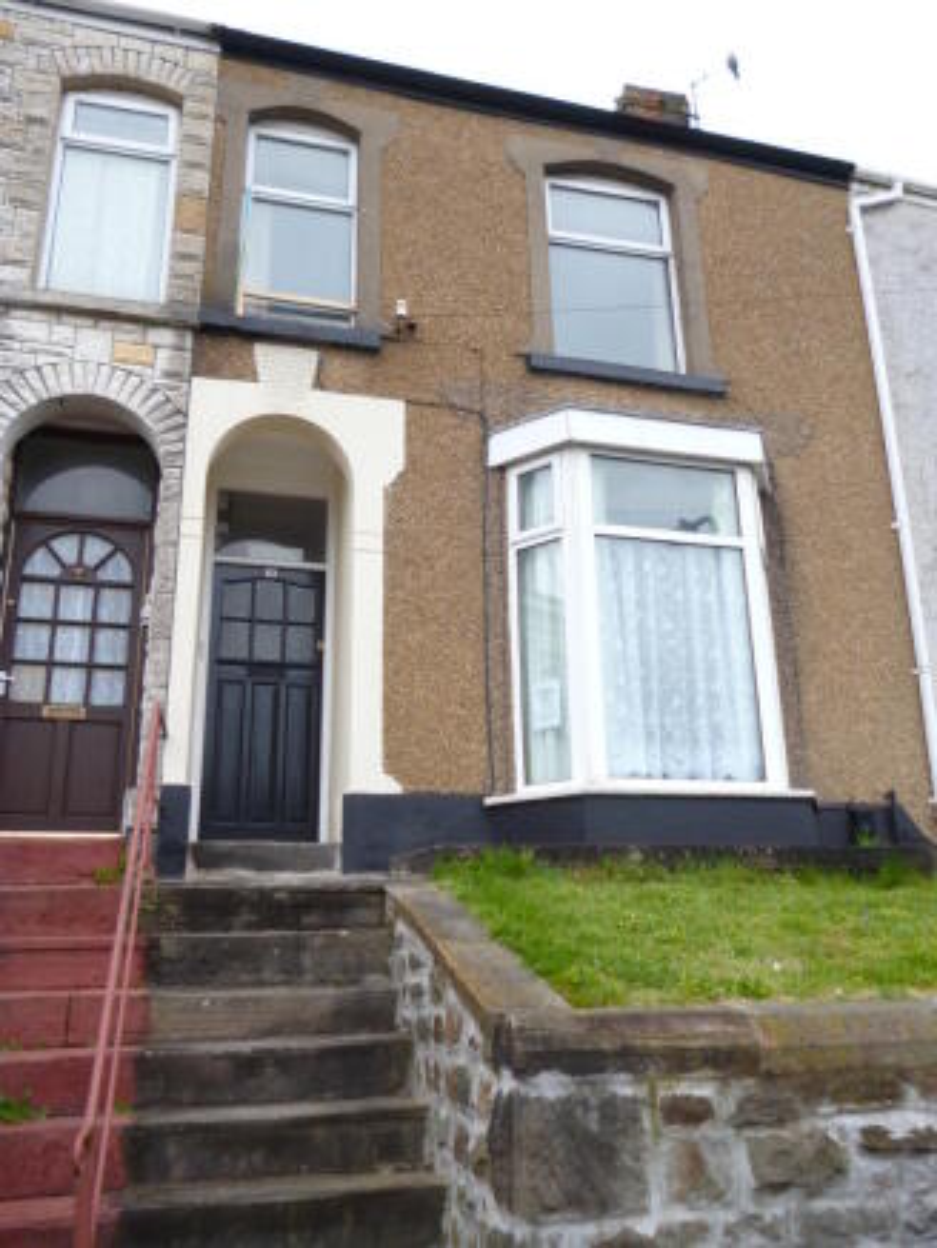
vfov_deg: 63.4
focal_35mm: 28
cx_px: 468
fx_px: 1010
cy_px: 624
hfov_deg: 49.8
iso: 100
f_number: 3.1
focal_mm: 5
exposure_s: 1/80
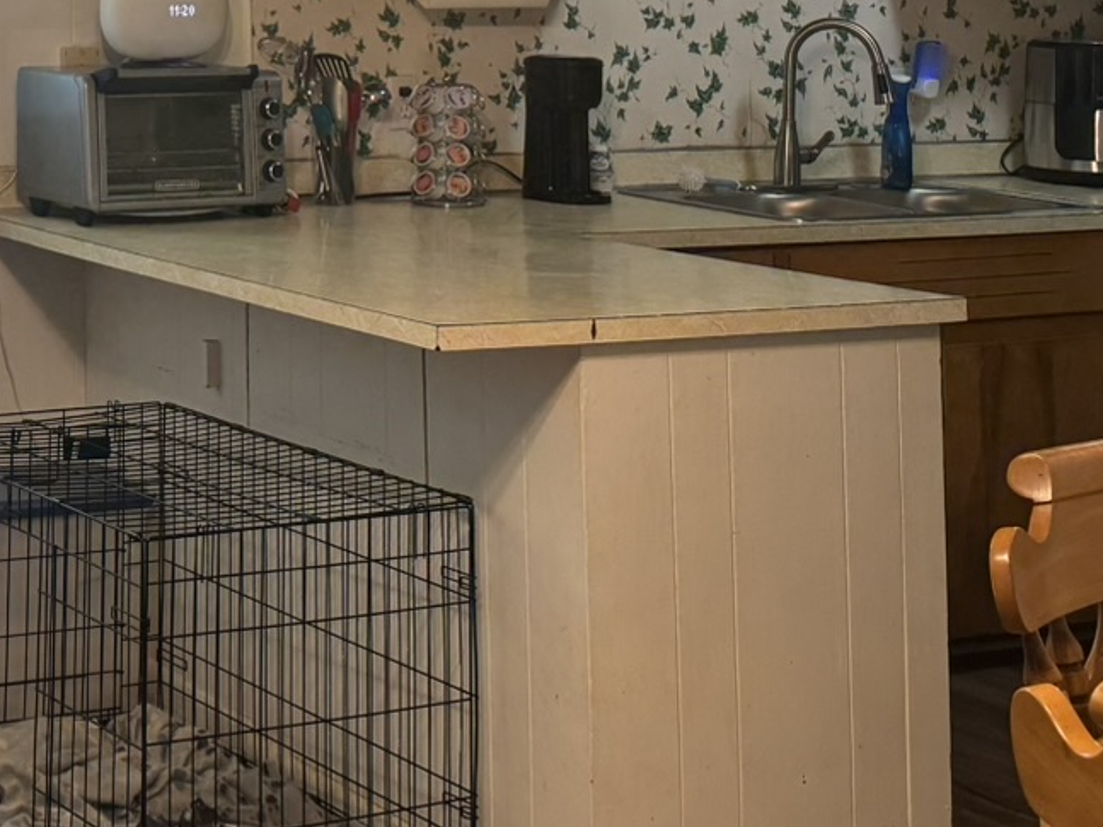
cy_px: -138
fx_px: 2421
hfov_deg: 24.4
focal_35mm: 76
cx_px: -12
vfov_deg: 18.5
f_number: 1.78
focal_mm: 6.76
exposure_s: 1/120
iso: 160
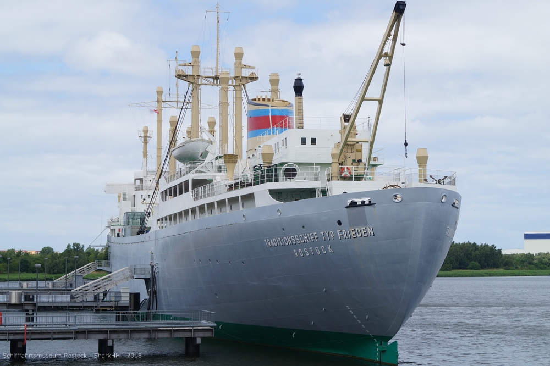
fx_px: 1145
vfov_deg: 18.2
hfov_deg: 27.0
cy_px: 183
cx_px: 275
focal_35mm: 75
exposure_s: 1/160
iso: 100
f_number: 11
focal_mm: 50
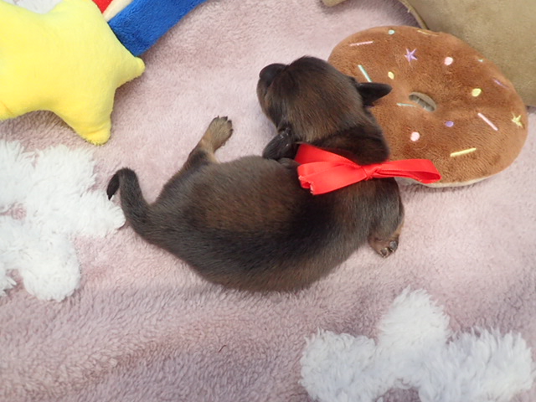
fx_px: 387
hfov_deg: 69.4
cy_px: 201
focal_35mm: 25
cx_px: 268
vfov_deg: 54.9
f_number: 2
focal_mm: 4.5
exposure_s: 1/80
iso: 400
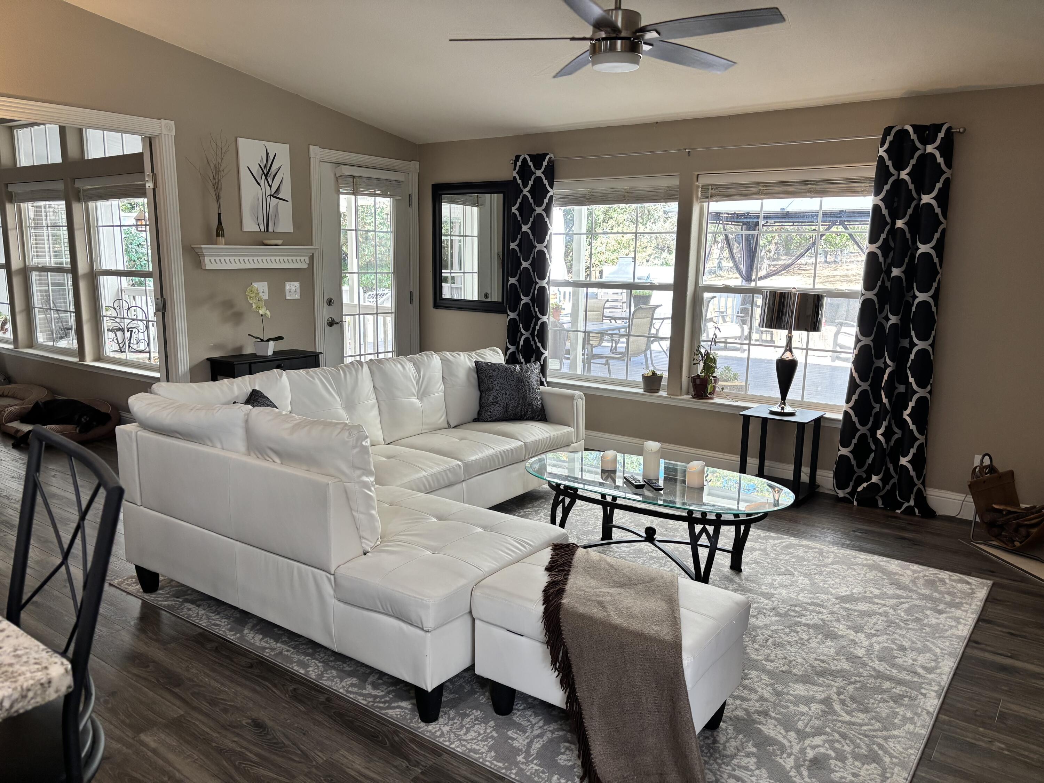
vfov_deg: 53.1
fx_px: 784
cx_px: 522
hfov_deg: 67.3
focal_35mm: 26
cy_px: 392
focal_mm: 5.96
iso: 125
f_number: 1.6
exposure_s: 1/120
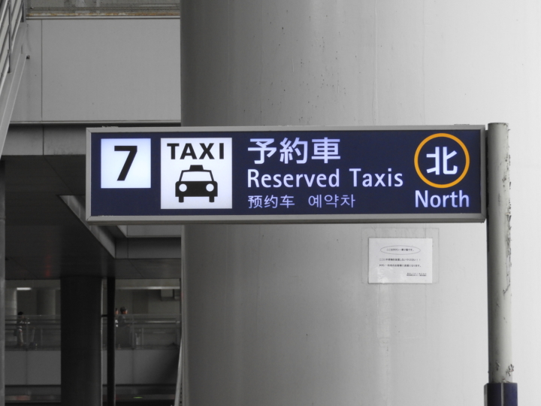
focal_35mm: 200
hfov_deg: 9.9
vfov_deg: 7.4
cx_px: 270
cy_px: 203
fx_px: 3126
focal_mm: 35.8
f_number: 5.3
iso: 320
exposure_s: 1/100
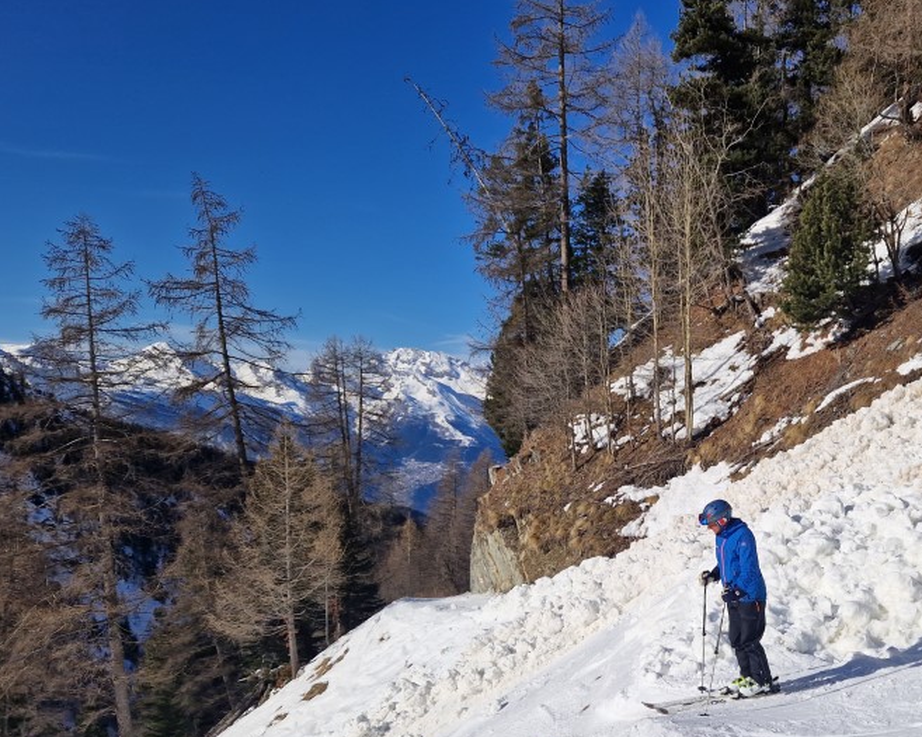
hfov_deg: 50.0
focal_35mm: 35
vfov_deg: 41.3
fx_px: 955
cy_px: 531
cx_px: 662
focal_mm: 5.4
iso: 50
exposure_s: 1/3984
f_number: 1.8
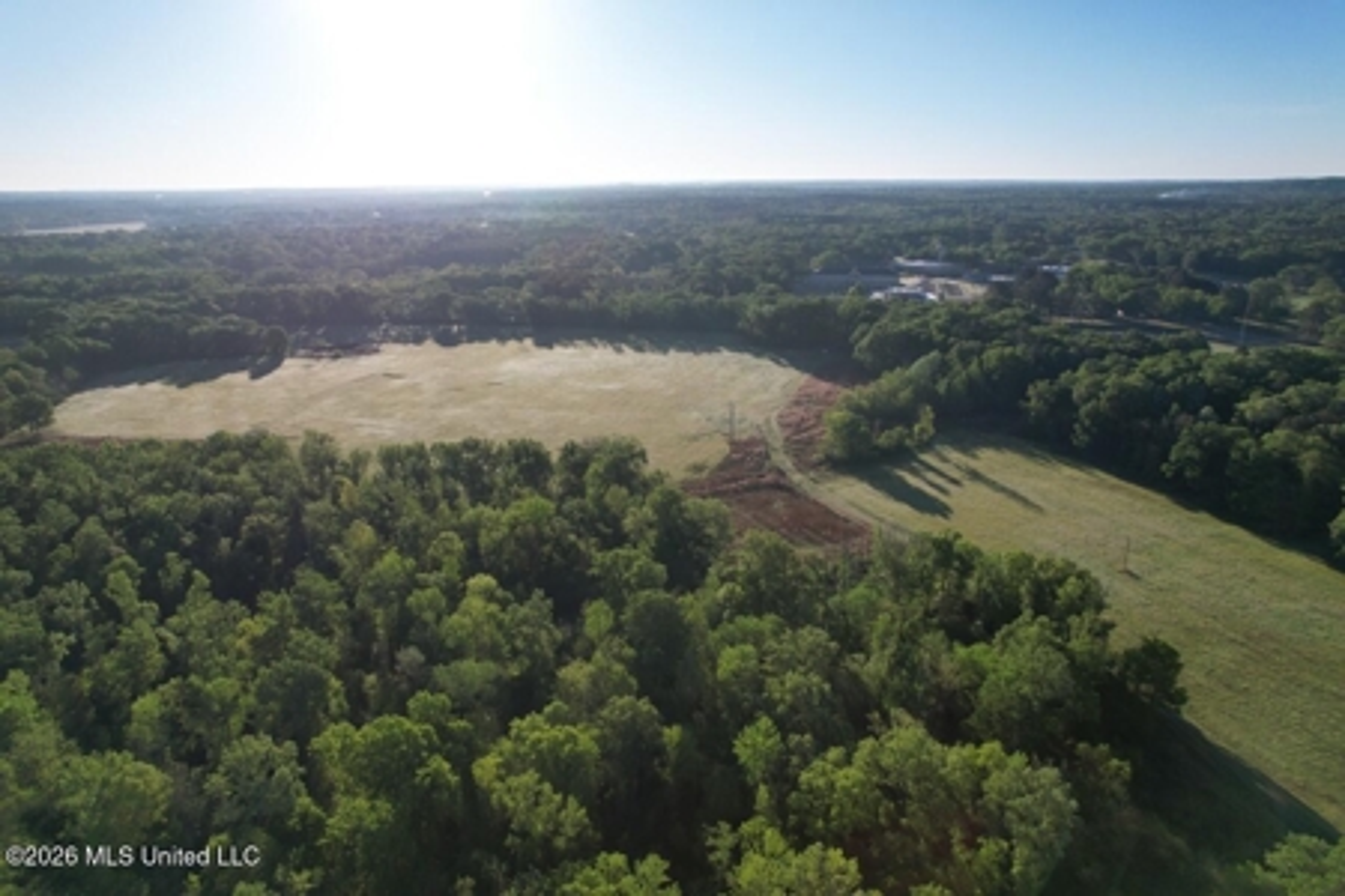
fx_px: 822
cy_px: 448
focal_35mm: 22
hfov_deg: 78.6
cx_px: 672
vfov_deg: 57.2
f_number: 2.8
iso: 100
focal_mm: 8.38
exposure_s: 1/2000
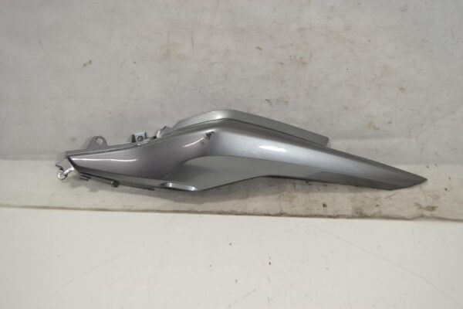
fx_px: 502
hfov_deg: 49.6
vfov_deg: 34.2
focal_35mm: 39
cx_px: 232
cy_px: 154
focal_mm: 26
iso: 1600
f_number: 4.2
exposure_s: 1/125
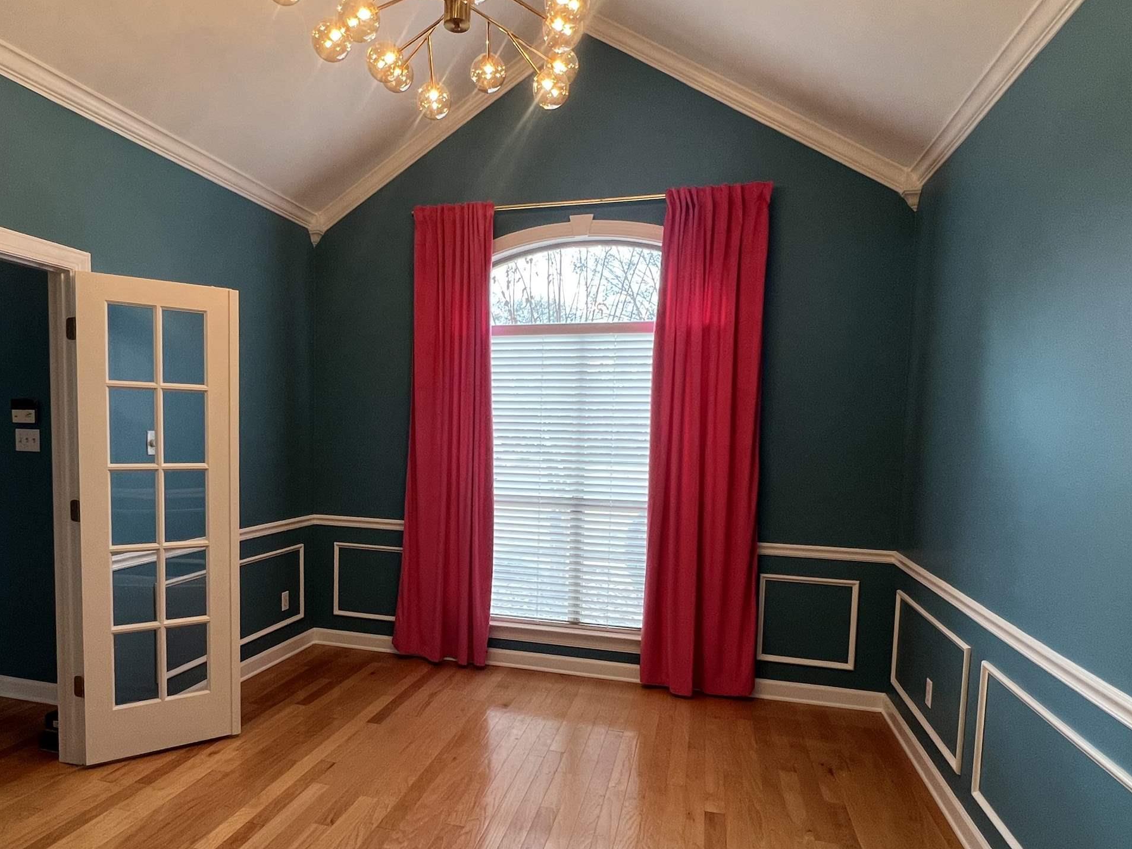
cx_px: 485
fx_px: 687
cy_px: 482
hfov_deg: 78.5
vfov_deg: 63.2
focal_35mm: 21
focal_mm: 1.57
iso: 160
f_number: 1.8
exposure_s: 1/120
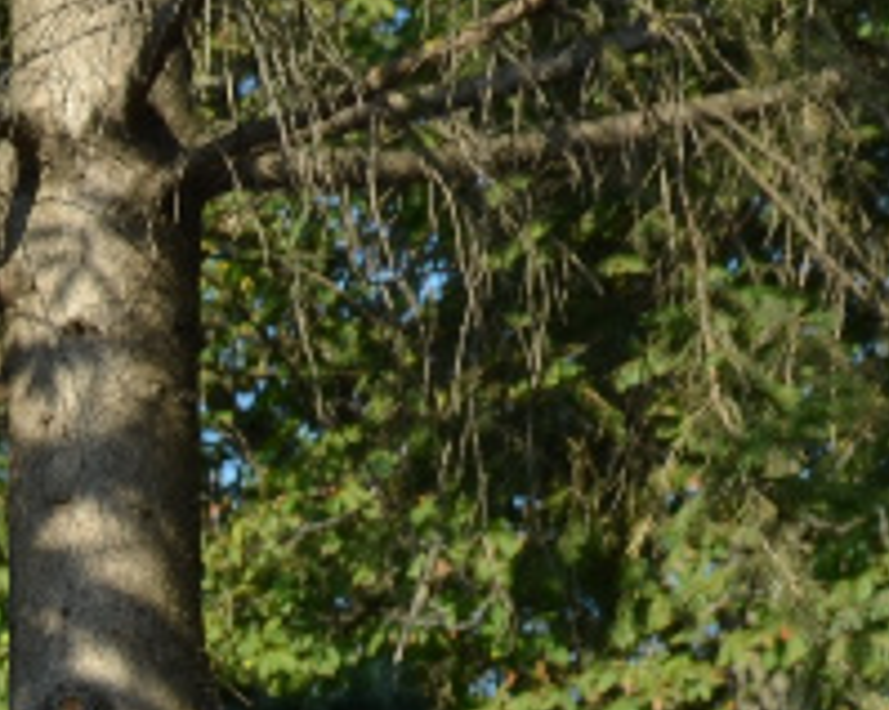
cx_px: -612
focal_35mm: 212
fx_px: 5571
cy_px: 1554
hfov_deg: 8.8
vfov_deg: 7.0
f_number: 8
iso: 125
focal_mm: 25
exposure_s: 1/250
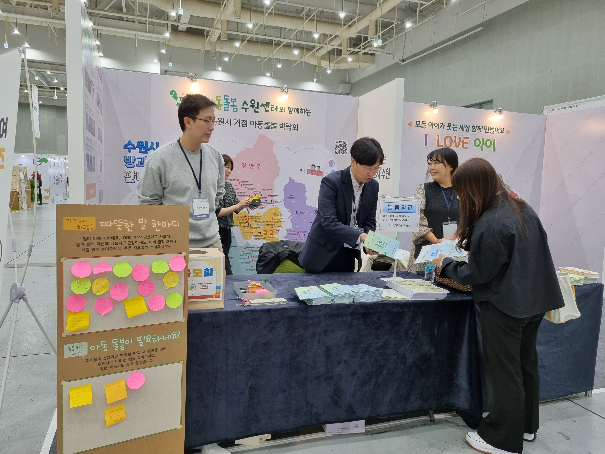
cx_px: 302
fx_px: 454
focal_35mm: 26
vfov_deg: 53.1
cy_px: 227
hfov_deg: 67.3
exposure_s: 1/120
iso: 160
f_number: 1.8
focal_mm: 5.4
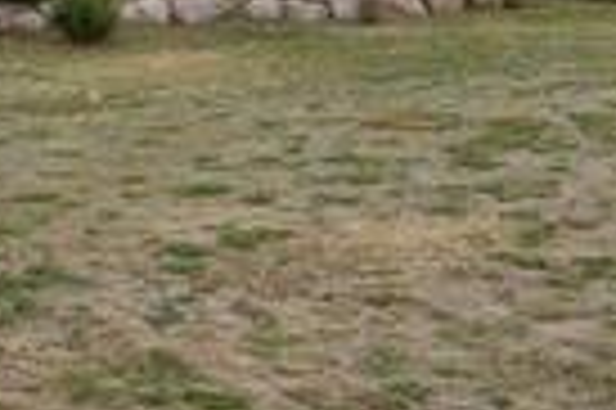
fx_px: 2564
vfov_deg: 8.7
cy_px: -356
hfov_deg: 13.2
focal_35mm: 150
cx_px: -216
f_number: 7.1
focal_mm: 32
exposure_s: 1/4
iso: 200
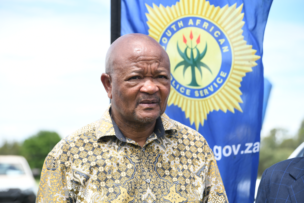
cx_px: 152
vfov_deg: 12.5
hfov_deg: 18.6
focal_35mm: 110
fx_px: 929
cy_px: 102
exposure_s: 1/800
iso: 400
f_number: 6.3
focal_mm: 110
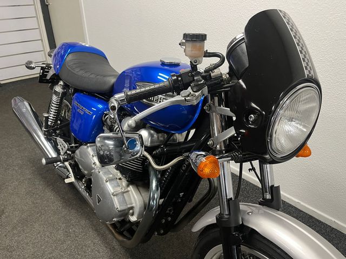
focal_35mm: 26
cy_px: 130
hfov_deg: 67.3
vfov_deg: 53.1
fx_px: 260
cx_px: 173
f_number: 1.6
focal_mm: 5.1
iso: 160
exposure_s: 1/50
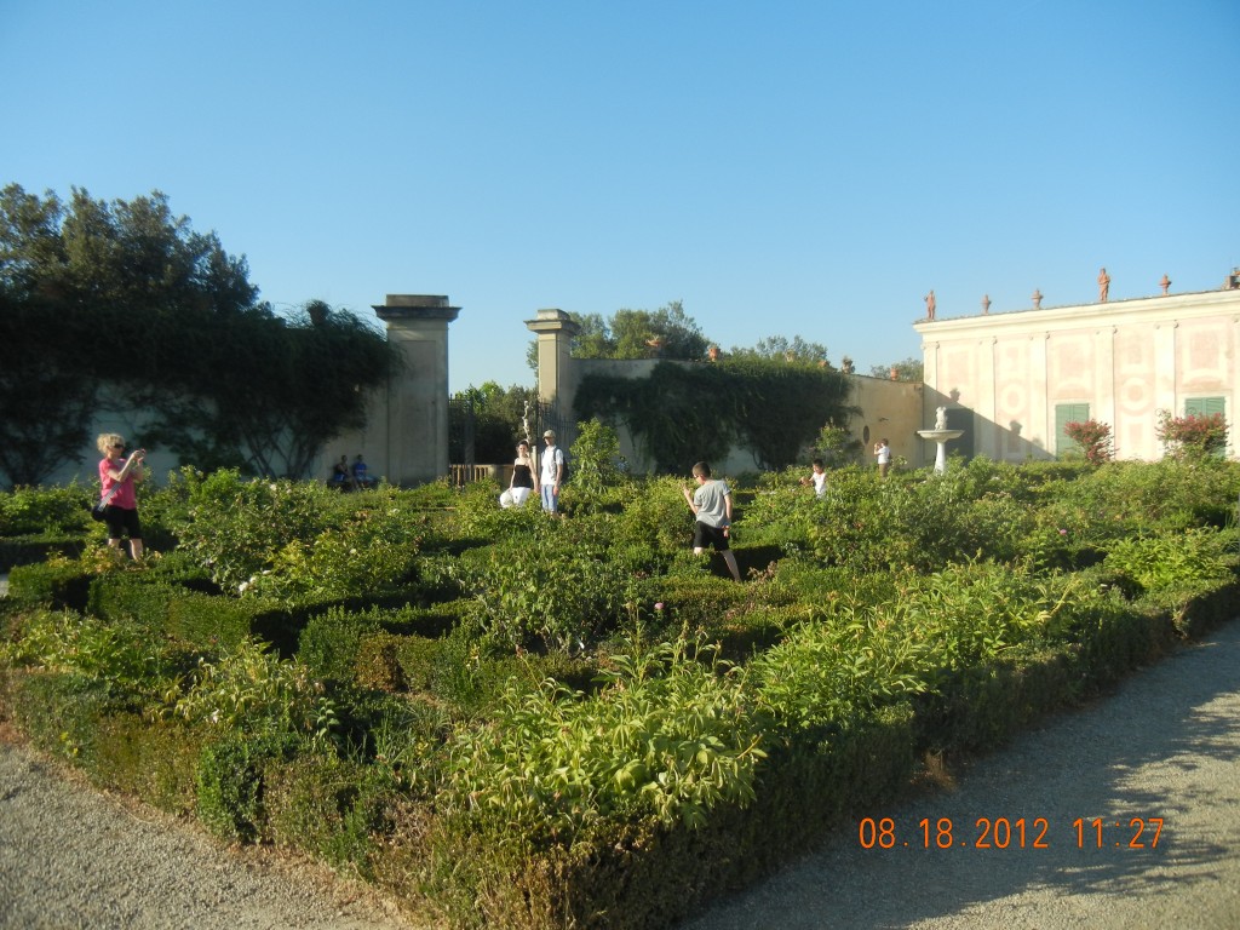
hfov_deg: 60.0
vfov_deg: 46.8
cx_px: 620
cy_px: 465
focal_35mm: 30
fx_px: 1075
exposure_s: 1/236
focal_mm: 5.4
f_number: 7
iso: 160
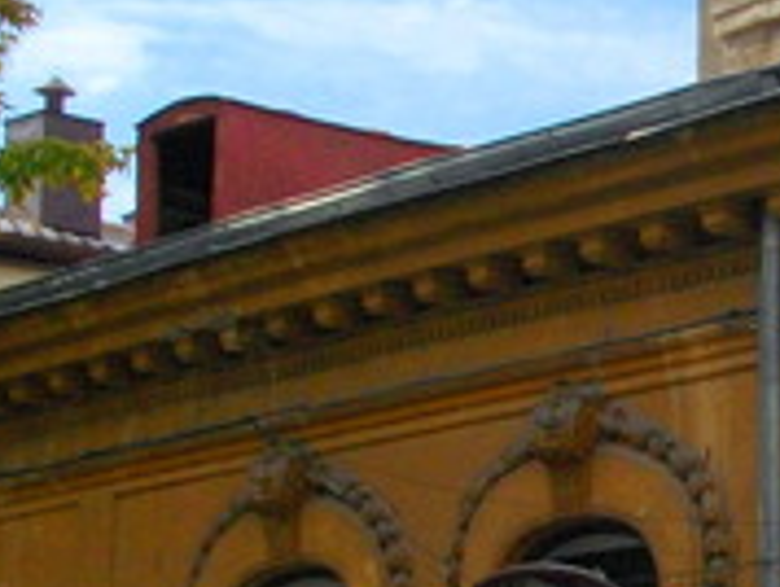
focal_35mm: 139
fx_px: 3136
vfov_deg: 10.6
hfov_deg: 13.8
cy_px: 565
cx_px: 920
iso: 100
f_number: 8.8
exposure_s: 1/200
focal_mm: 5.7
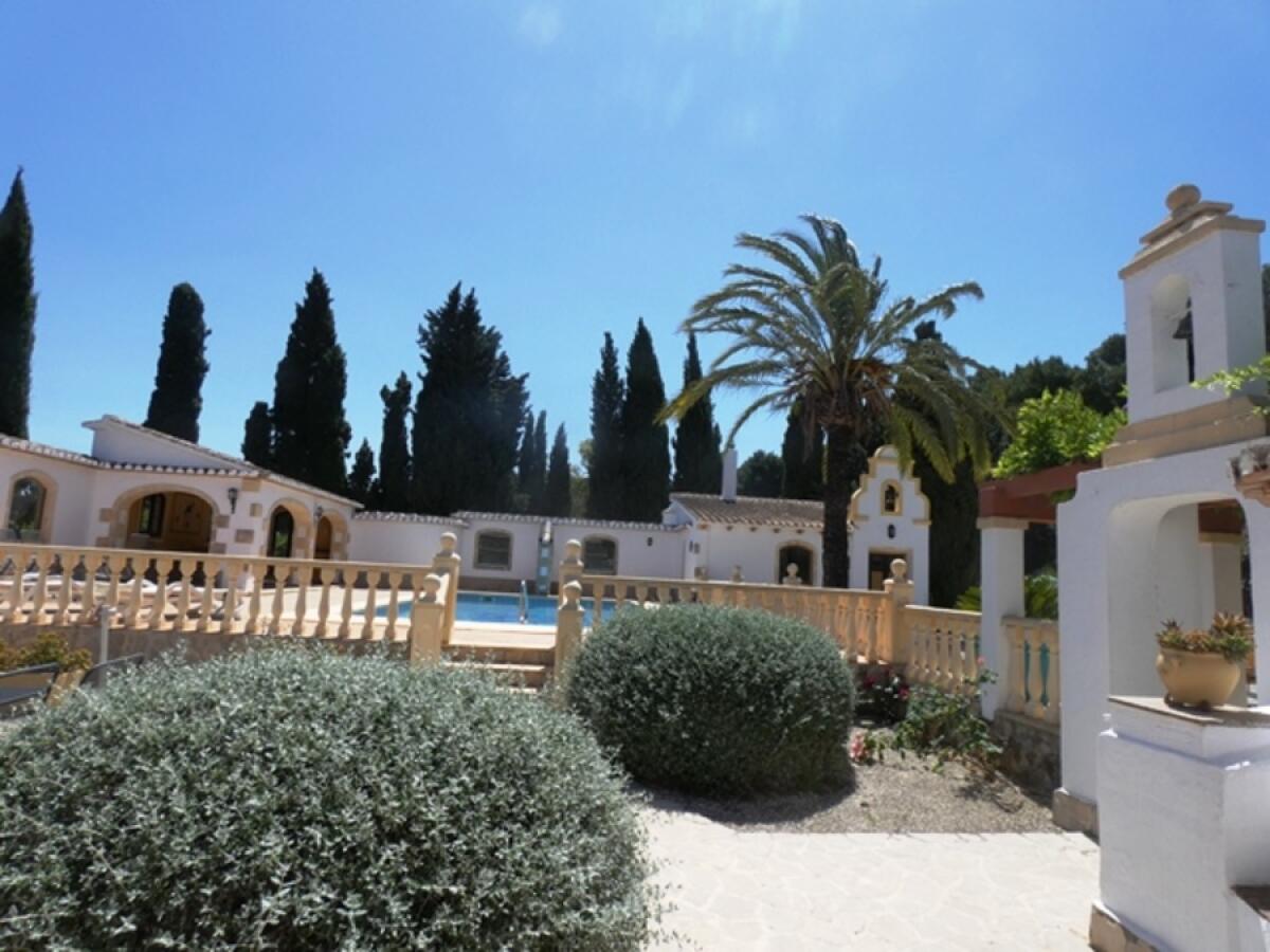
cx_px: 635
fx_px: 734
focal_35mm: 20
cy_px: 476
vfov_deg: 66.0
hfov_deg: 81.7
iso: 80
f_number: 4
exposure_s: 1/1000
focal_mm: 3.6
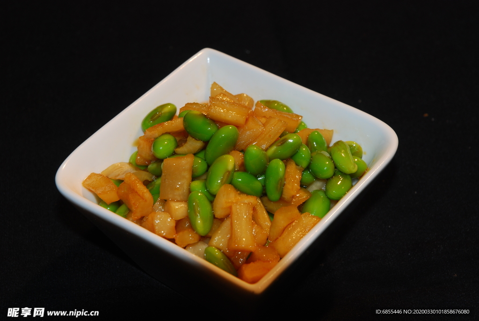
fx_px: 1398
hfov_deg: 19.4
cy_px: 160
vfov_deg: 13.1
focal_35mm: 105
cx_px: 240
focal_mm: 70
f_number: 9
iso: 200
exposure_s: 1/60
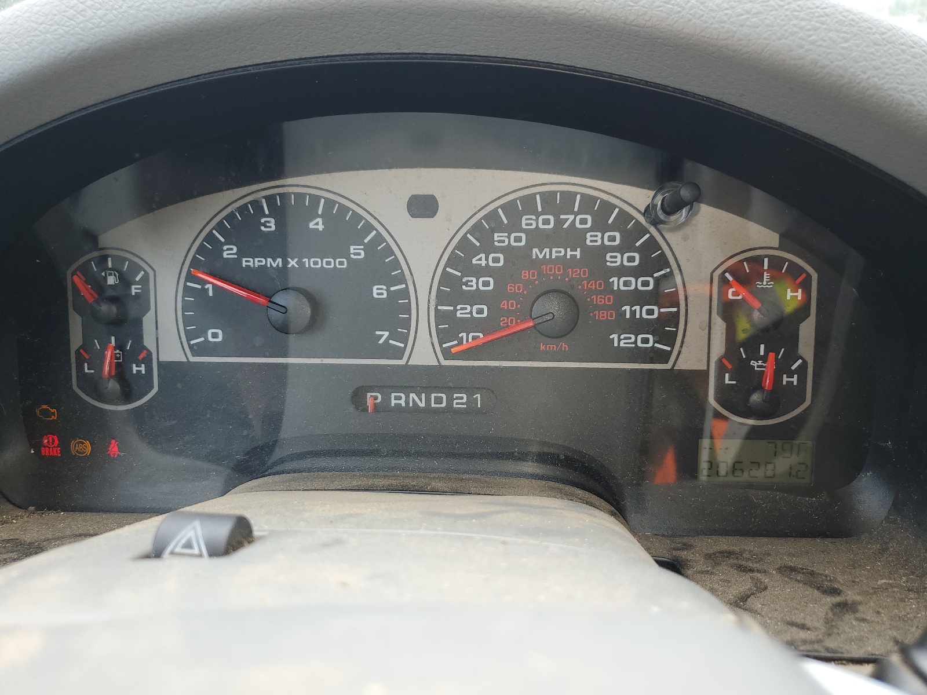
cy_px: 348
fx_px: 696
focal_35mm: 26
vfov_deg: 53.1
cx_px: 464
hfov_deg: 67.3
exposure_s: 1/120
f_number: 1.5
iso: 50
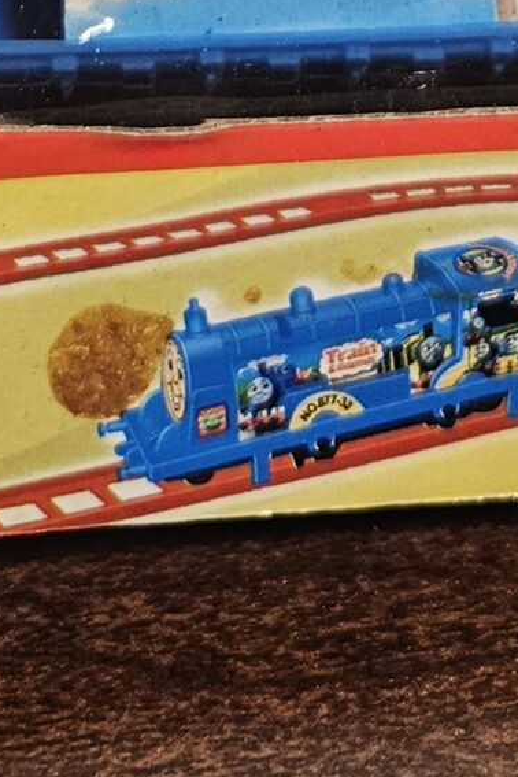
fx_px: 2331
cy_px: -819
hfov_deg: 12.7
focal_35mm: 108
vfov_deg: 15.0
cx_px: 375
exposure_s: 1/120
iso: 200
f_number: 1.7
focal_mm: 6.3
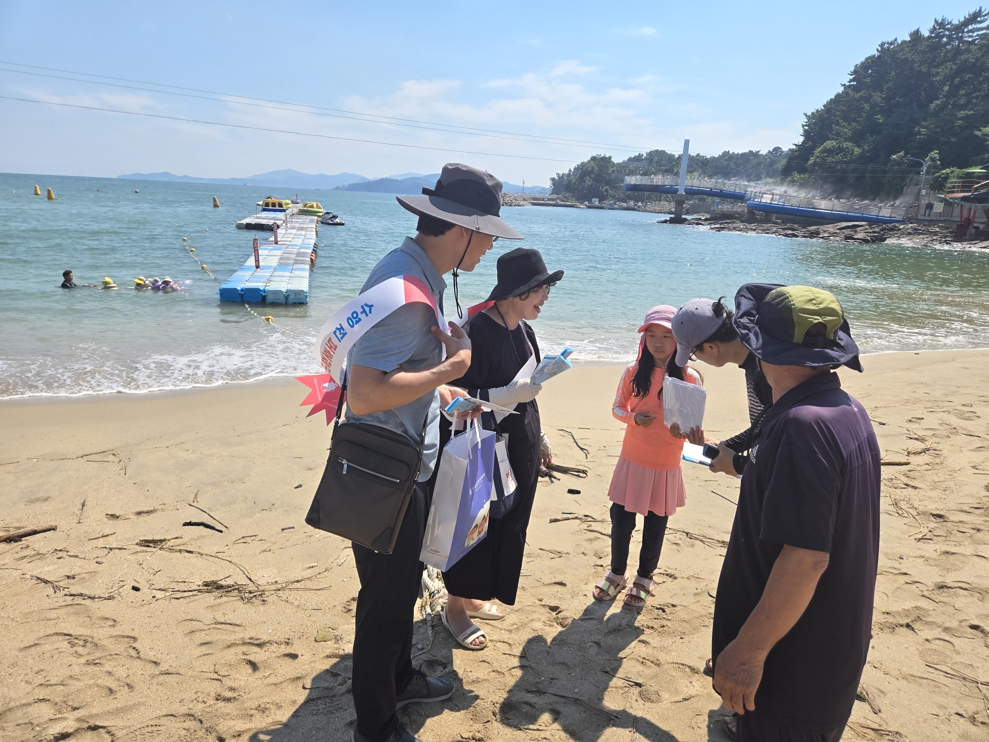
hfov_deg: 73.9
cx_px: 494
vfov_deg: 58.9
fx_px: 657
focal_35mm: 23
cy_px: 371
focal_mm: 5.4
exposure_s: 1/2921
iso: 32
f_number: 1.8
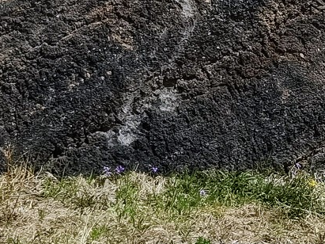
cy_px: -282
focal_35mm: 259
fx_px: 2431
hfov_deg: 7.6
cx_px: 314
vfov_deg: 5.6
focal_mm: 6.71
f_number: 1.9
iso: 50
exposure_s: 1/6329
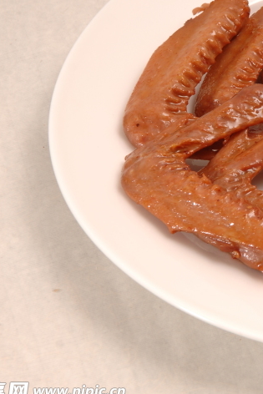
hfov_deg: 8.0
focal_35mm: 169
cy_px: 122
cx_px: 377
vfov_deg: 12.1
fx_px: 1850
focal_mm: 52
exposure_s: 1/125
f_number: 9
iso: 100
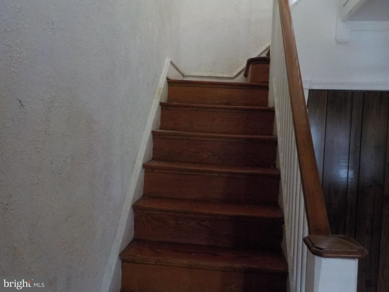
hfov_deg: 60.0
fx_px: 337
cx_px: 194
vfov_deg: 46.8
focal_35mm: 30
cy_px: 146
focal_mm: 4.1
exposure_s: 1/13
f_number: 3.3
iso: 800
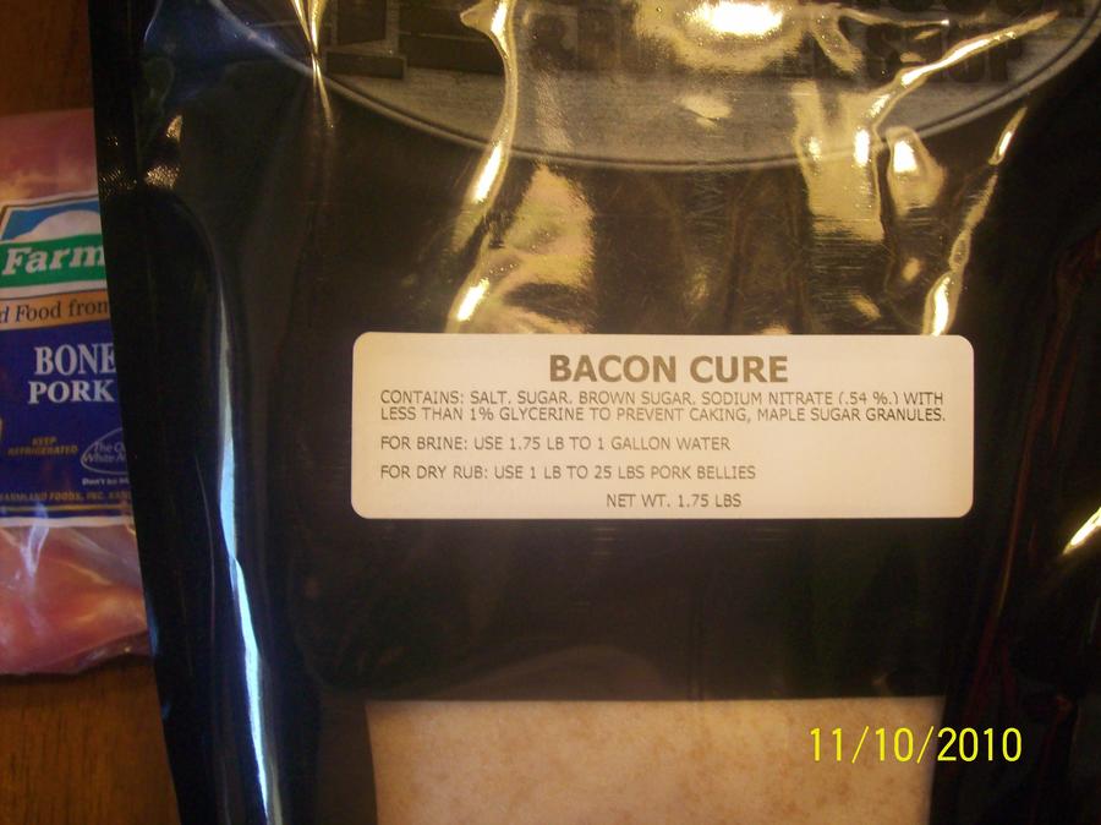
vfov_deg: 32.2
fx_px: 1431
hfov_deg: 42.1
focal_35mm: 45
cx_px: 550
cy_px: 412
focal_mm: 7.6
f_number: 3
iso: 160
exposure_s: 1/44
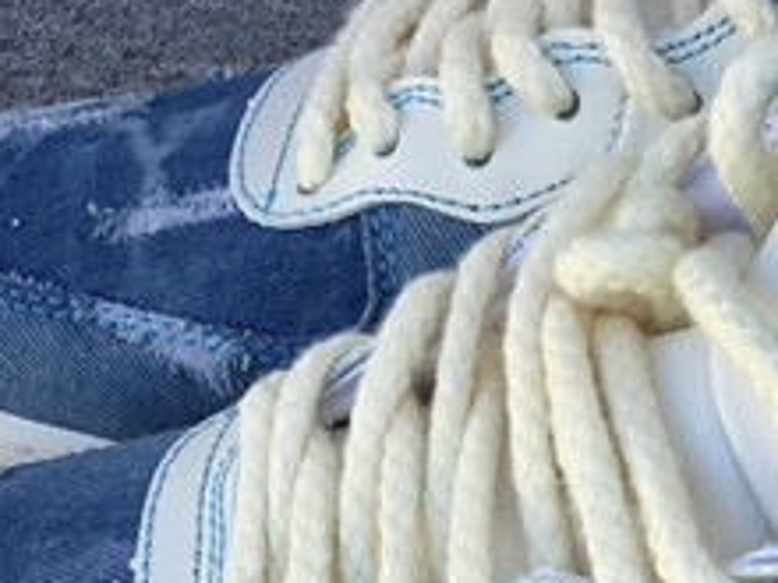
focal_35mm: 127
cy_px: 553
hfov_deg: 15.3
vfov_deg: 11.6
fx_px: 2854
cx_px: 728
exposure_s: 1/289
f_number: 2.4
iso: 25
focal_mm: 3.3
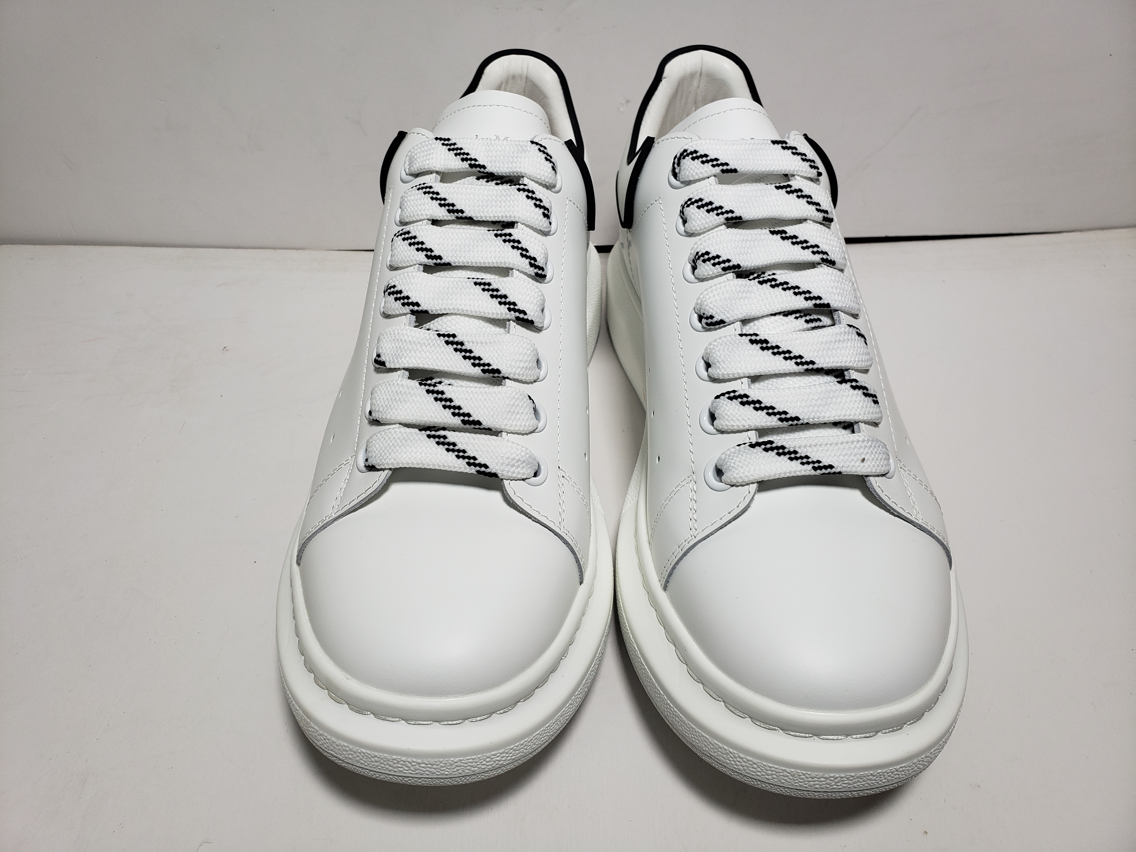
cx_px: 568
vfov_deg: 53.1
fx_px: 853
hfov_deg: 67.3
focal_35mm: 26
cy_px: 426
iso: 50
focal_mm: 4.3
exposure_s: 1/309
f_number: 2.4
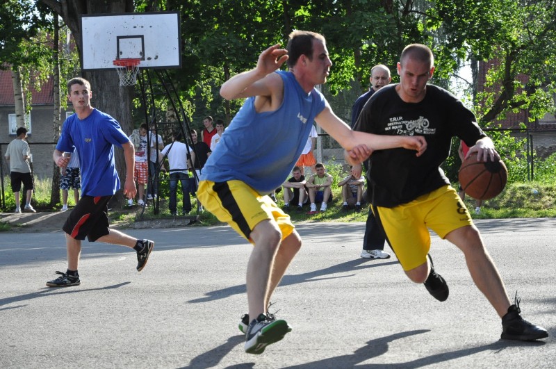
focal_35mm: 93
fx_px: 1434
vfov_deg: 14.7
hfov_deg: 21.9
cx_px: 278
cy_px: 184
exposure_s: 1/2500
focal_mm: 62
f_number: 5.6
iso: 2000
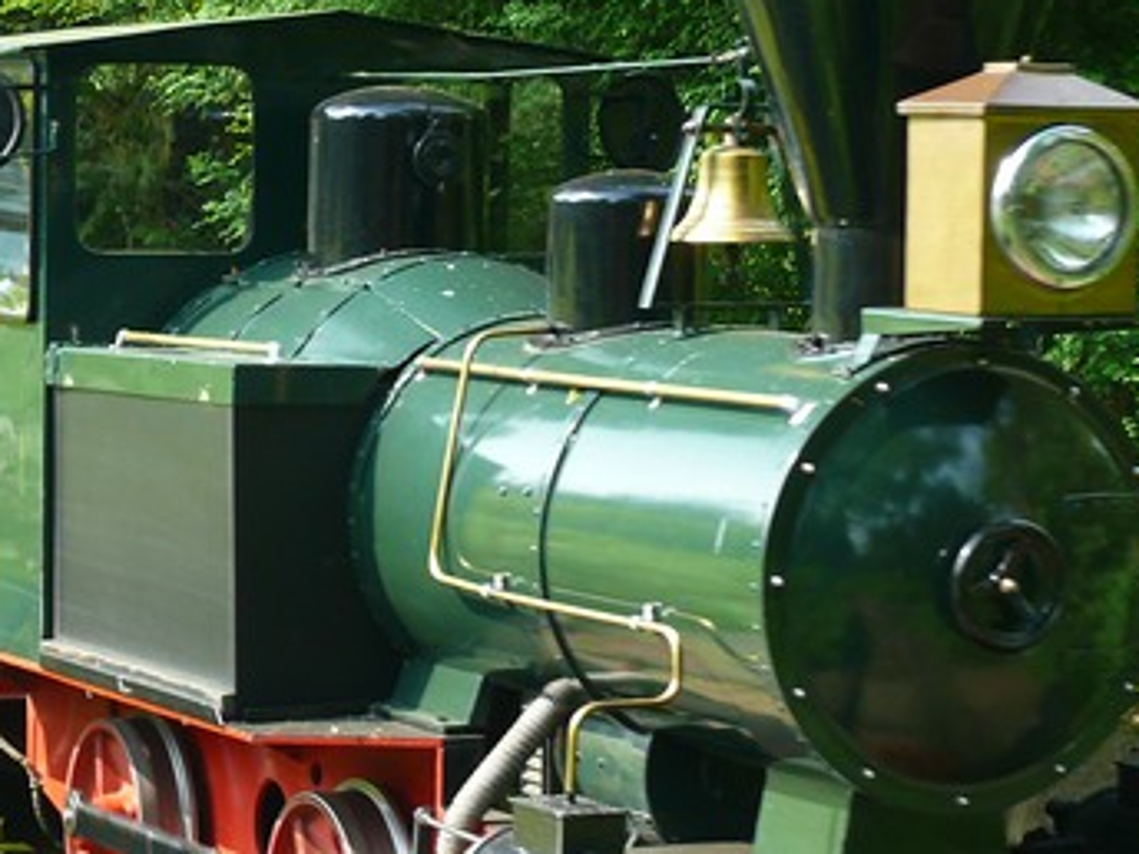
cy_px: 357
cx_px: 573
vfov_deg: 11.0
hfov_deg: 14.6
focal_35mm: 135
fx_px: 4442
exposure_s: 1/60
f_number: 3.2
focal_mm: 13
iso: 100
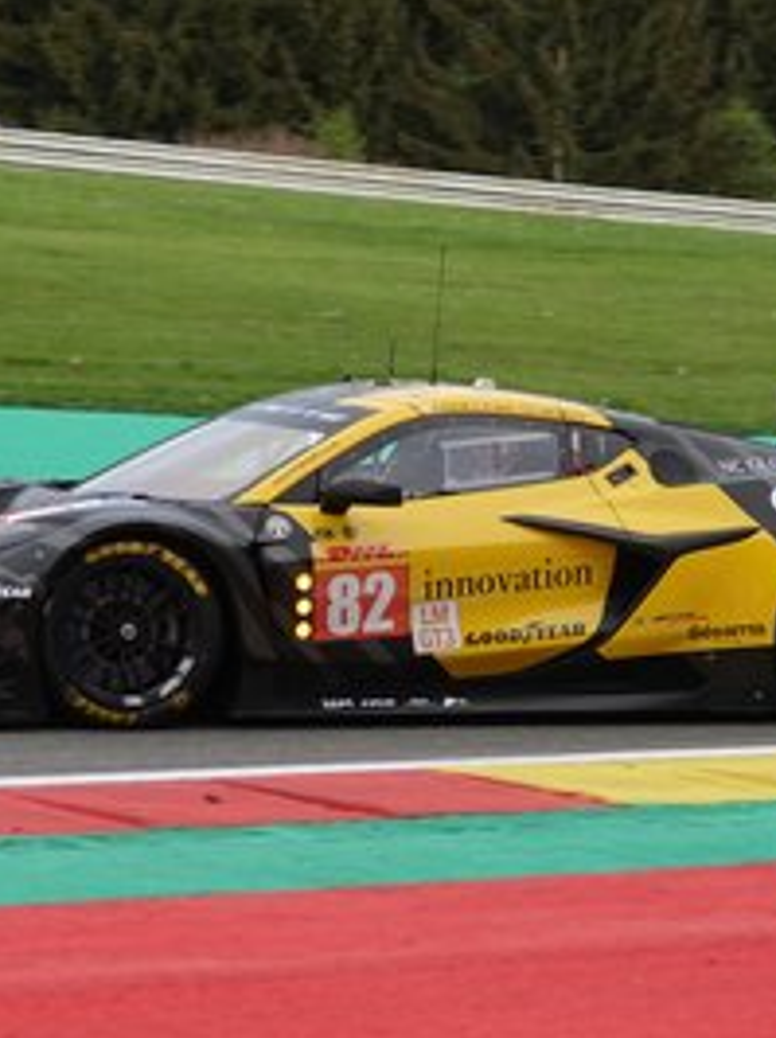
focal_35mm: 158
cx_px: 402
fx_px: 4730
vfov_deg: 12.5
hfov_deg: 9.4
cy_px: 570
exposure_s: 1/800
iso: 200
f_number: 3.5
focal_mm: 35.68
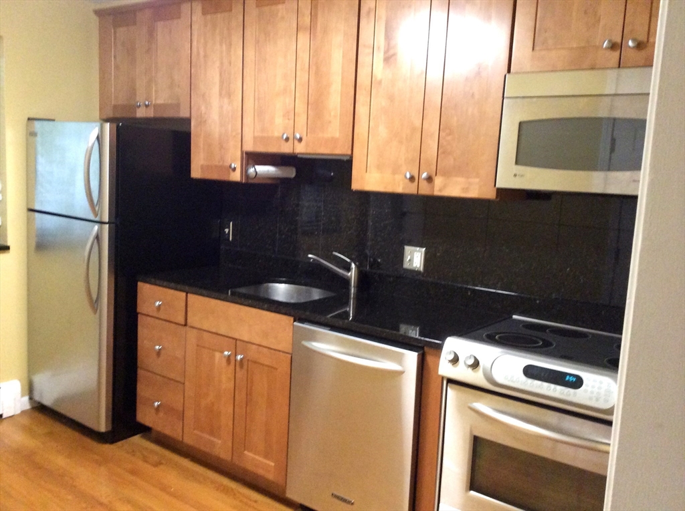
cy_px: 256
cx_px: 342
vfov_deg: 42.8
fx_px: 652
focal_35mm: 33
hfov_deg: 55.4
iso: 320
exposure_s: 1/20
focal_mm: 3.3
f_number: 2.4
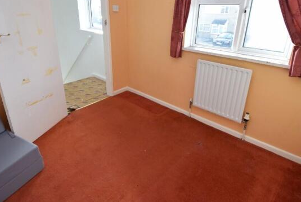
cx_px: 143
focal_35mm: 22
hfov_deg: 78.5
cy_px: 79
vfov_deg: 56.8
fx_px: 184
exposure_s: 1/100
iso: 400
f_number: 5
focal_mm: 12
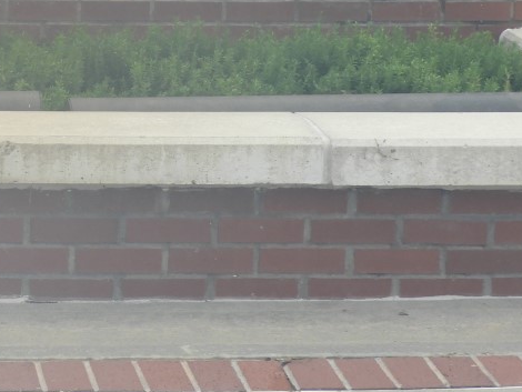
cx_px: -177
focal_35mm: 199
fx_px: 3002
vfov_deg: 7.4
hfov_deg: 9.7
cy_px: -153
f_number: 4.2
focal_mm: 11.6
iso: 100
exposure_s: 1/200
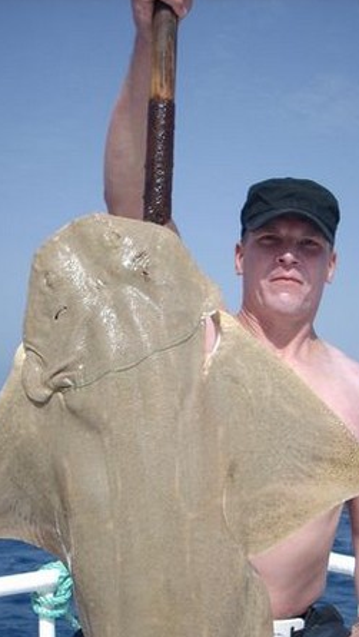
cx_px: 260
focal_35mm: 57
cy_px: 447
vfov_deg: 36.1
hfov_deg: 21.0
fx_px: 963
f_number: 5.6
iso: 64
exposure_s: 1/369
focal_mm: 6.2
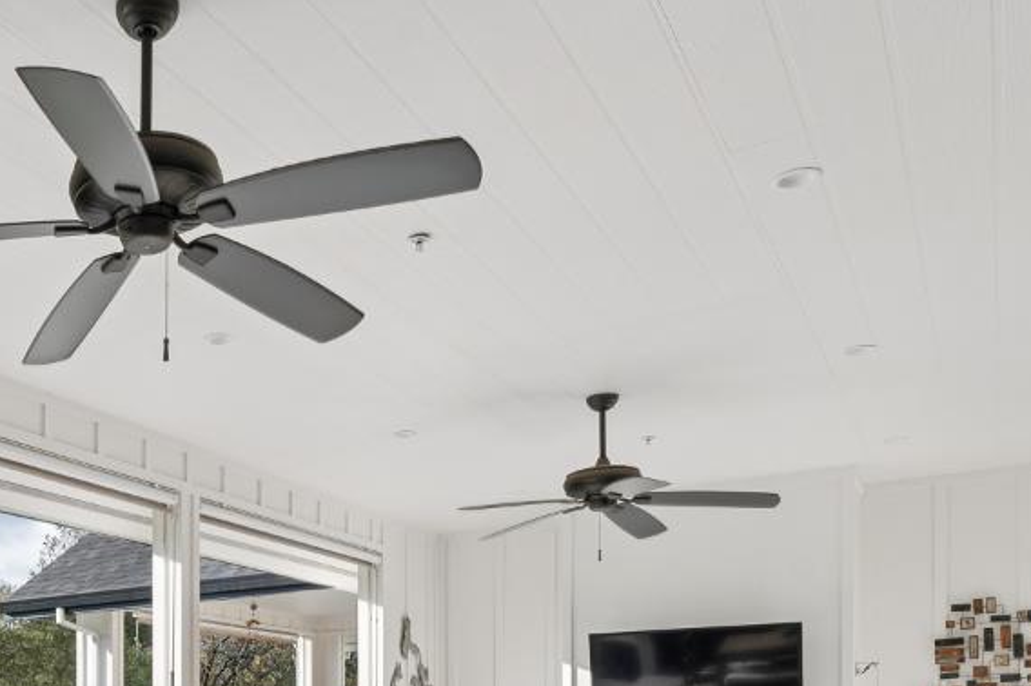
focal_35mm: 37
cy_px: 742
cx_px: 96
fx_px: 1059
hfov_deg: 46.6
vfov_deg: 32.0
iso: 200
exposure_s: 1/500
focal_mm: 14
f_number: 8
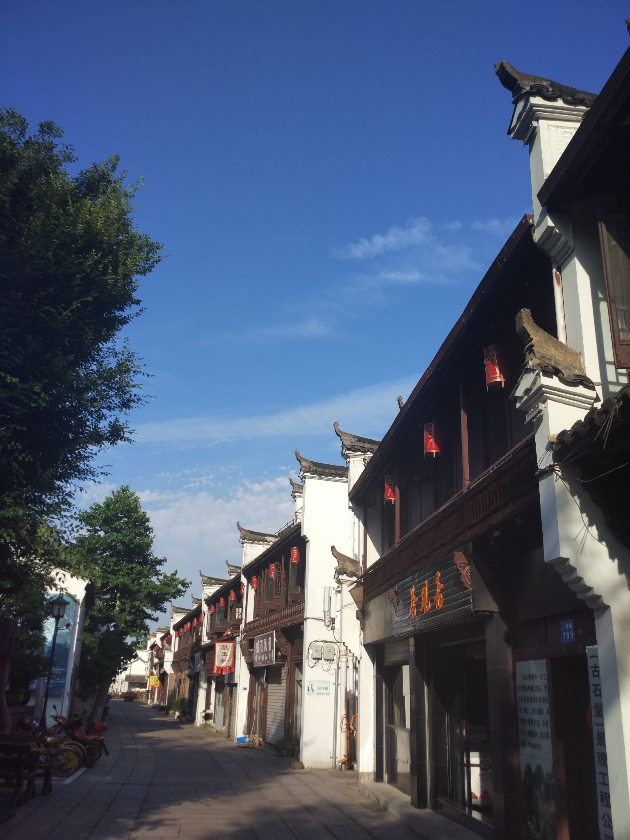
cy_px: 420
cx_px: 315
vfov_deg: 60.0
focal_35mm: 30
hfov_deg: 46.8
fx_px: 728
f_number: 2
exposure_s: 1/1442
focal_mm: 4.12
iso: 100
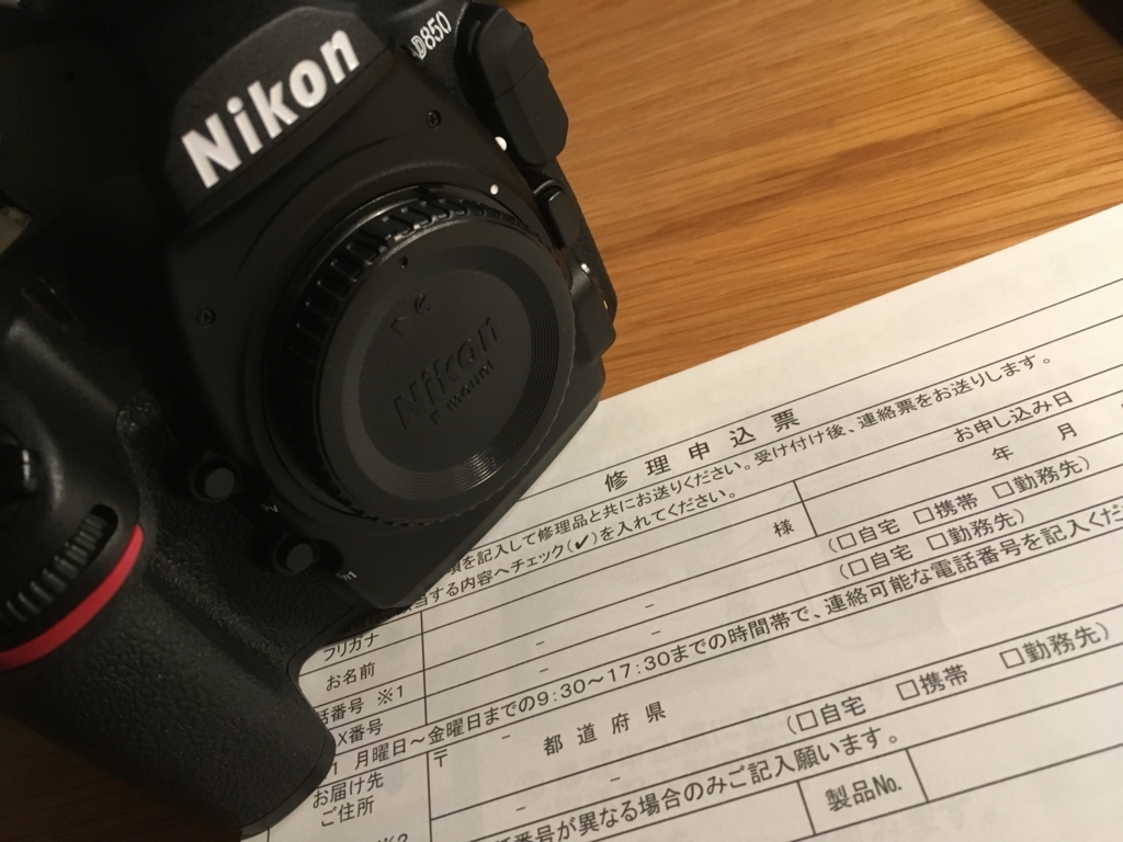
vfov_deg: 48.2
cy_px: 421
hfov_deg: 61.7
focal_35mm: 29
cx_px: 562
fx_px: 941
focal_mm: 4.15
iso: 200
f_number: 2.2
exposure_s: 1/17
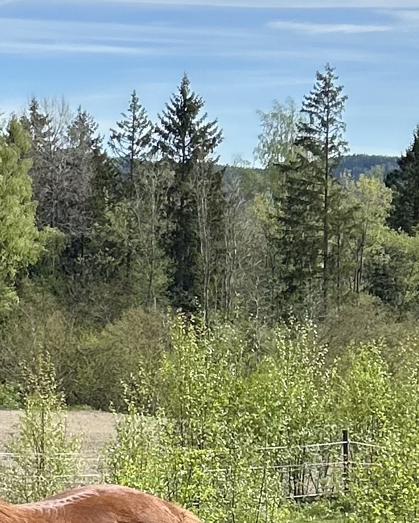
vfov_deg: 14.8
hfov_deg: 11.5
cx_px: -189
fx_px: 1998
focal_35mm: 129
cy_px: 454
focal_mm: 5.7
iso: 50
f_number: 1.5
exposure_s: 1/5076
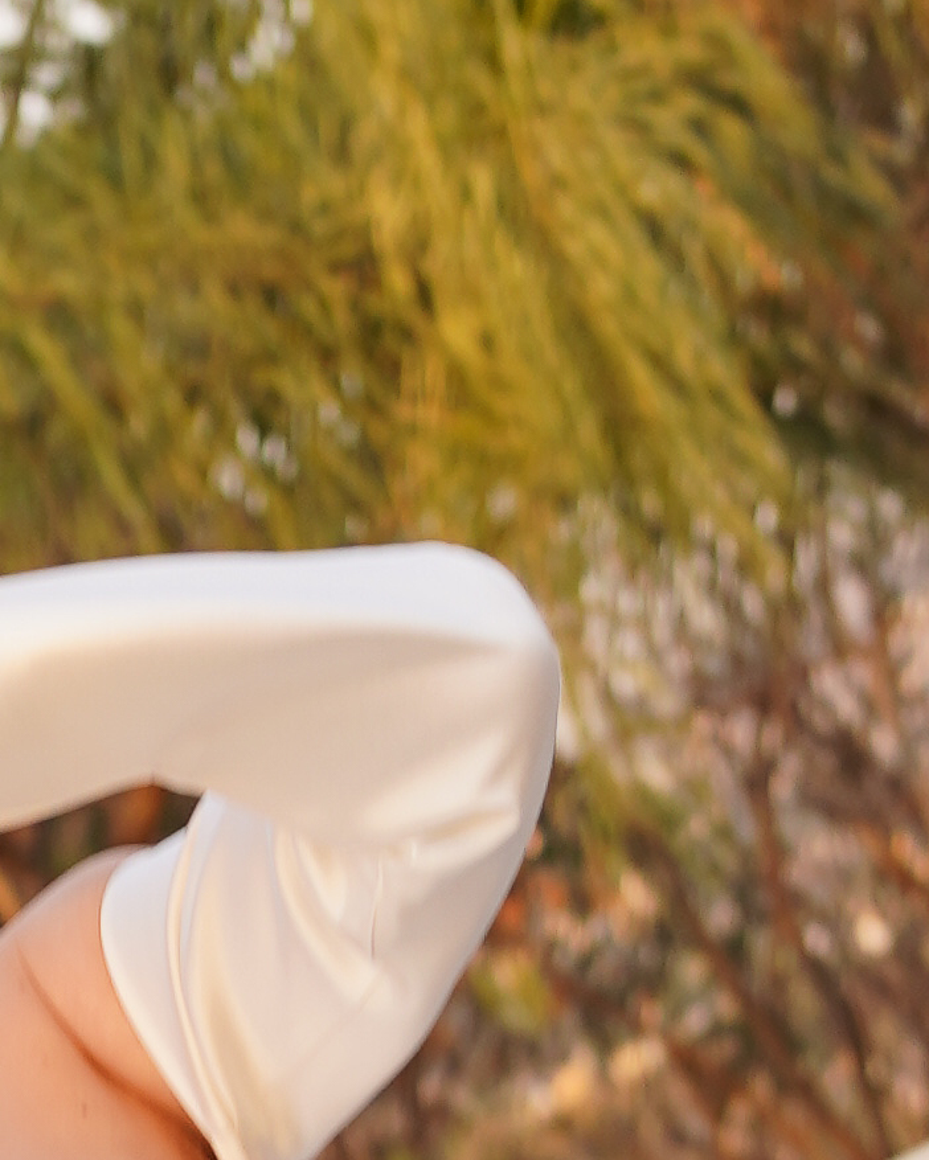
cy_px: 1311
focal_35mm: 219
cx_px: -265
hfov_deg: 7.0
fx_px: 7524
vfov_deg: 8.7
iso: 200
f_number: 4
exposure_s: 1/250
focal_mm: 35
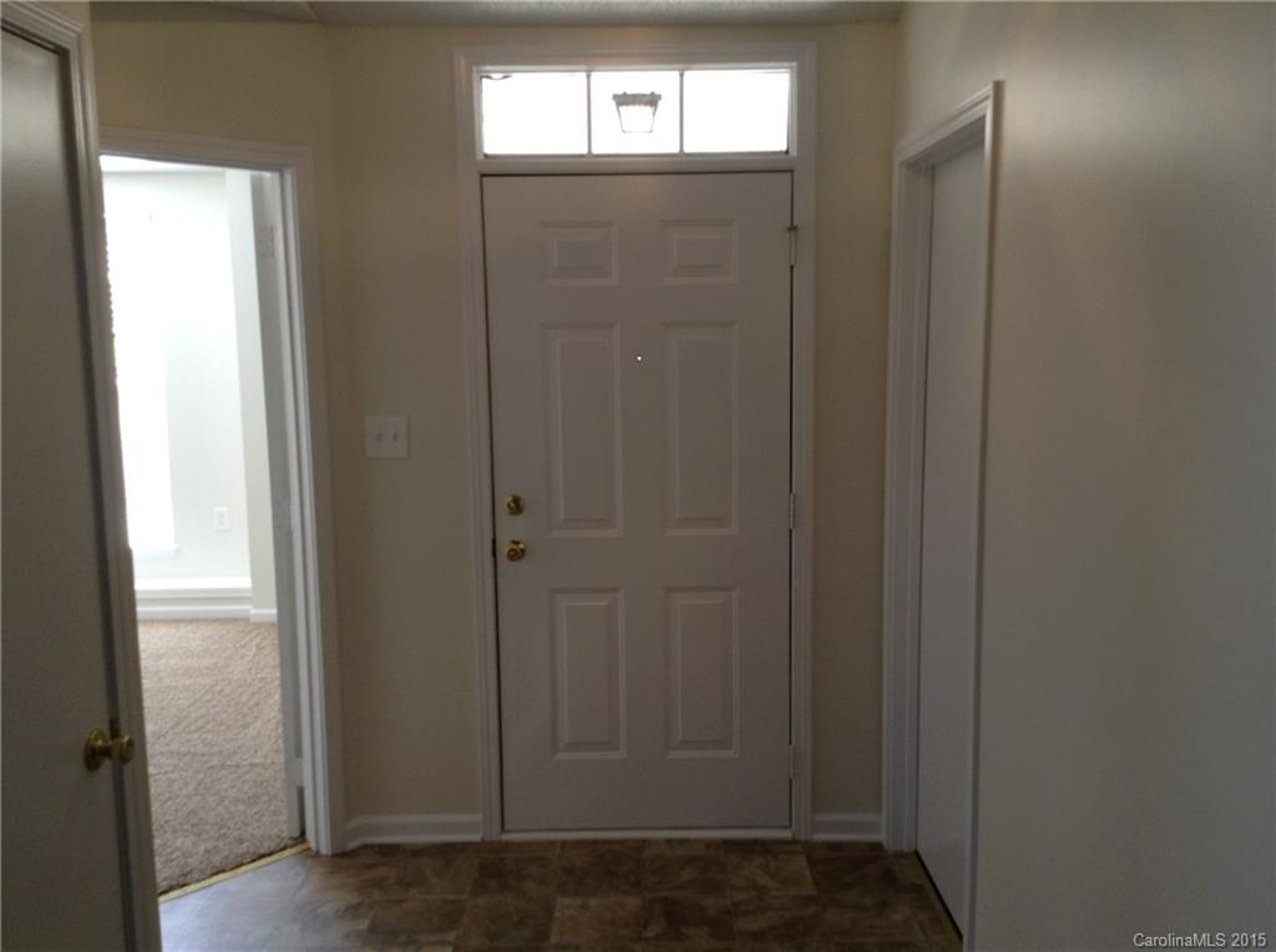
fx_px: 1214
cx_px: 638
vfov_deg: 42.8
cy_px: 476
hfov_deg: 55.4
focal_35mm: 33
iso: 25
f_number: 2.4
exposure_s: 1/30
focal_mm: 3.3
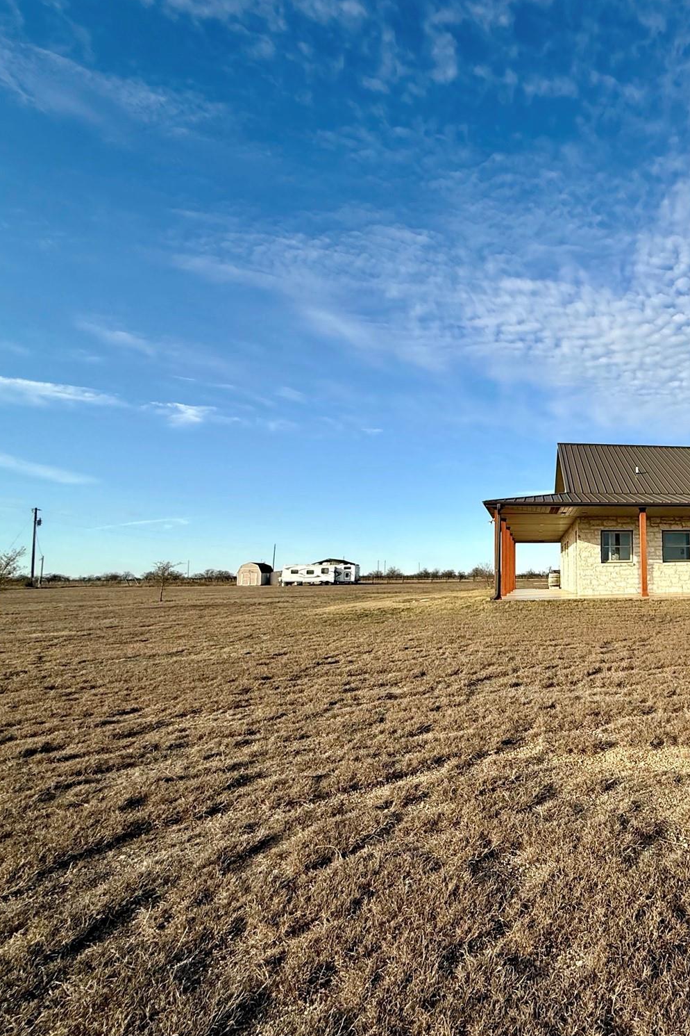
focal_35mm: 20
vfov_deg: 84.0
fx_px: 575
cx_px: 639
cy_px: 520
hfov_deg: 53.1
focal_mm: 2.22
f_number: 2.2
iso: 50
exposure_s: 1/1745
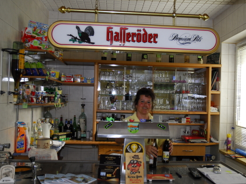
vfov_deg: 34.3
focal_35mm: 42
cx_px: 139
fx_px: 298
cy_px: 95
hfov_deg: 44.7
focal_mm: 24
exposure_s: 1/60
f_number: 5
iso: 200
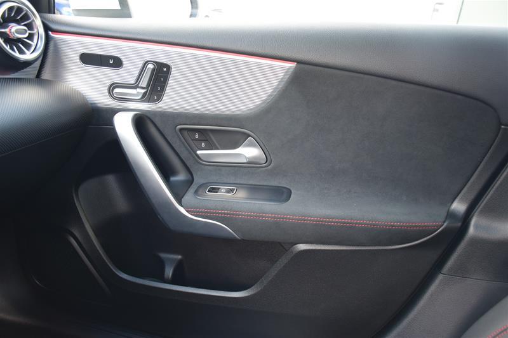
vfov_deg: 40.0
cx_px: 254
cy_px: 169
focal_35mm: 33
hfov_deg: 57.2
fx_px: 466
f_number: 3.8
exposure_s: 1/60
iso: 800
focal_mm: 22
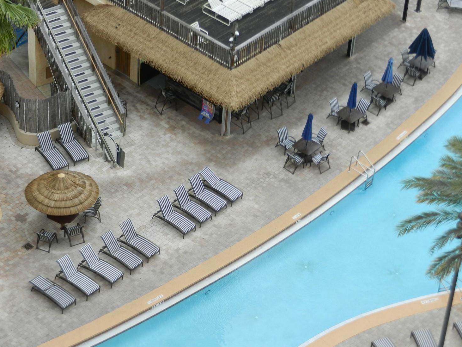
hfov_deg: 17.0
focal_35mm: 116
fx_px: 1548
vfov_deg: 12.8
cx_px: 246
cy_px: 160
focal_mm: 19.1
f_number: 5
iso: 160
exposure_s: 1/60
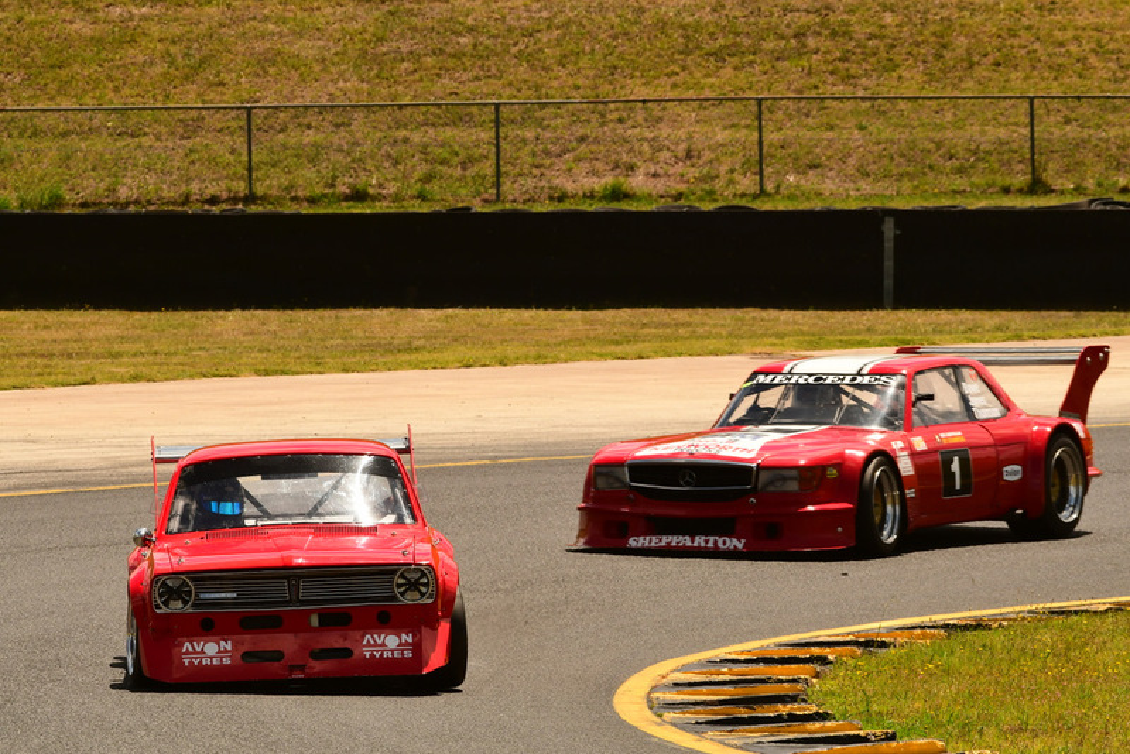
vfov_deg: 3.7
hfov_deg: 5.5
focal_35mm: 375
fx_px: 11774
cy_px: 377
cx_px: 565
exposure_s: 1/640
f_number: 11
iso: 320
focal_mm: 250
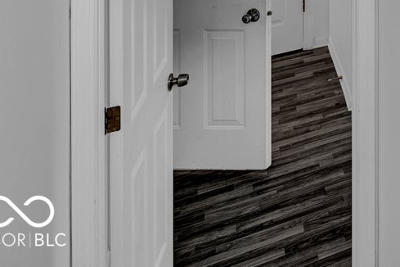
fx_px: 744
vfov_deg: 15.5
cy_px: -290
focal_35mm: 67
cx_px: 784
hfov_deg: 19.2
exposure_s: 1/3.33
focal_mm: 16
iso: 100
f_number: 8
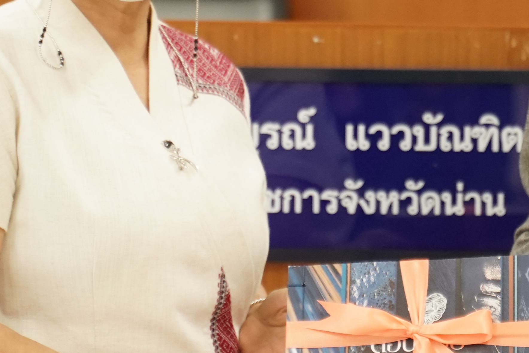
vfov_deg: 5.4
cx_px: 448
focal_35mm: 255
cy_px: 58
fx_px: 3746
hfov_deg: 8.1
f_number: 2.8
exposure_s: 1/320
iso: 2500
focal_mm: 75
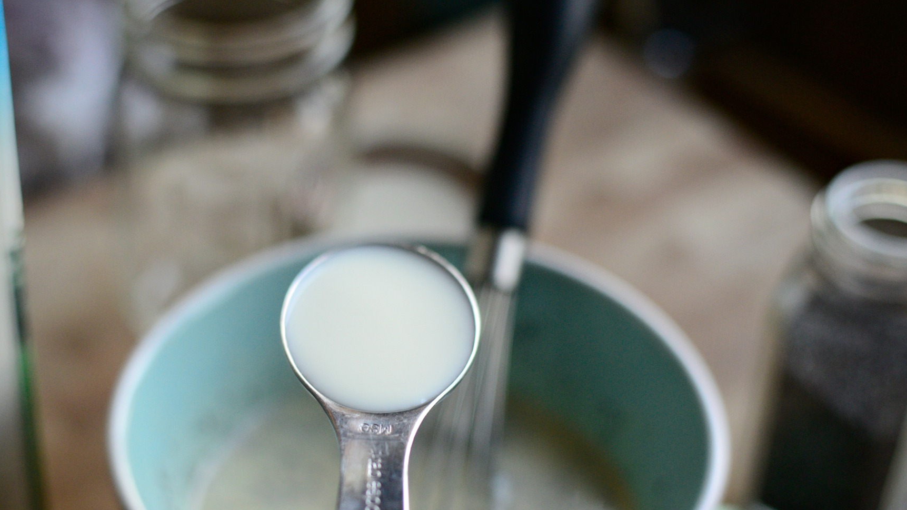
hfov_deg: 31.8
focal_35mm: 66
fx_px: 1587
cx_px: 383
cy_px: 318
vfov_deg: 18.2
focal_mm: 50
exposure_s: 1/800
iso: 1600
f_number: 2.5
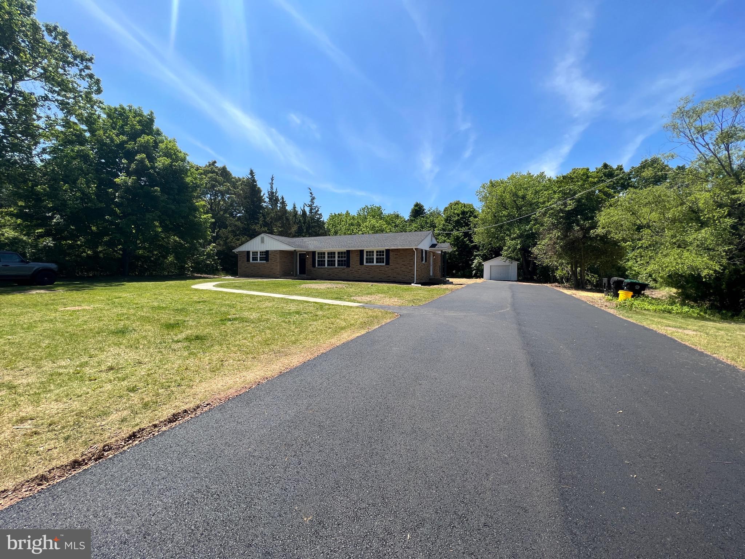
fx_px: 280
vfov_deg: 89.9
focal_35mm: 13
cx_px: 372
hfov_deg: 106.2
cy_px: 280
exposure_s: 1/1248
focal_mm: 1.57
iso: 32
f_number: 1.8
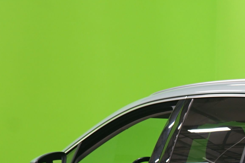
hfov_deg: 11.8
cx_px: 299
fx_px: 1164
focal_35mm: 171
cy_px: 206
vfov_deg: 7.9
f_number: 4.5
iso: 400
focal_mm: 50
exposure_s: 1/8
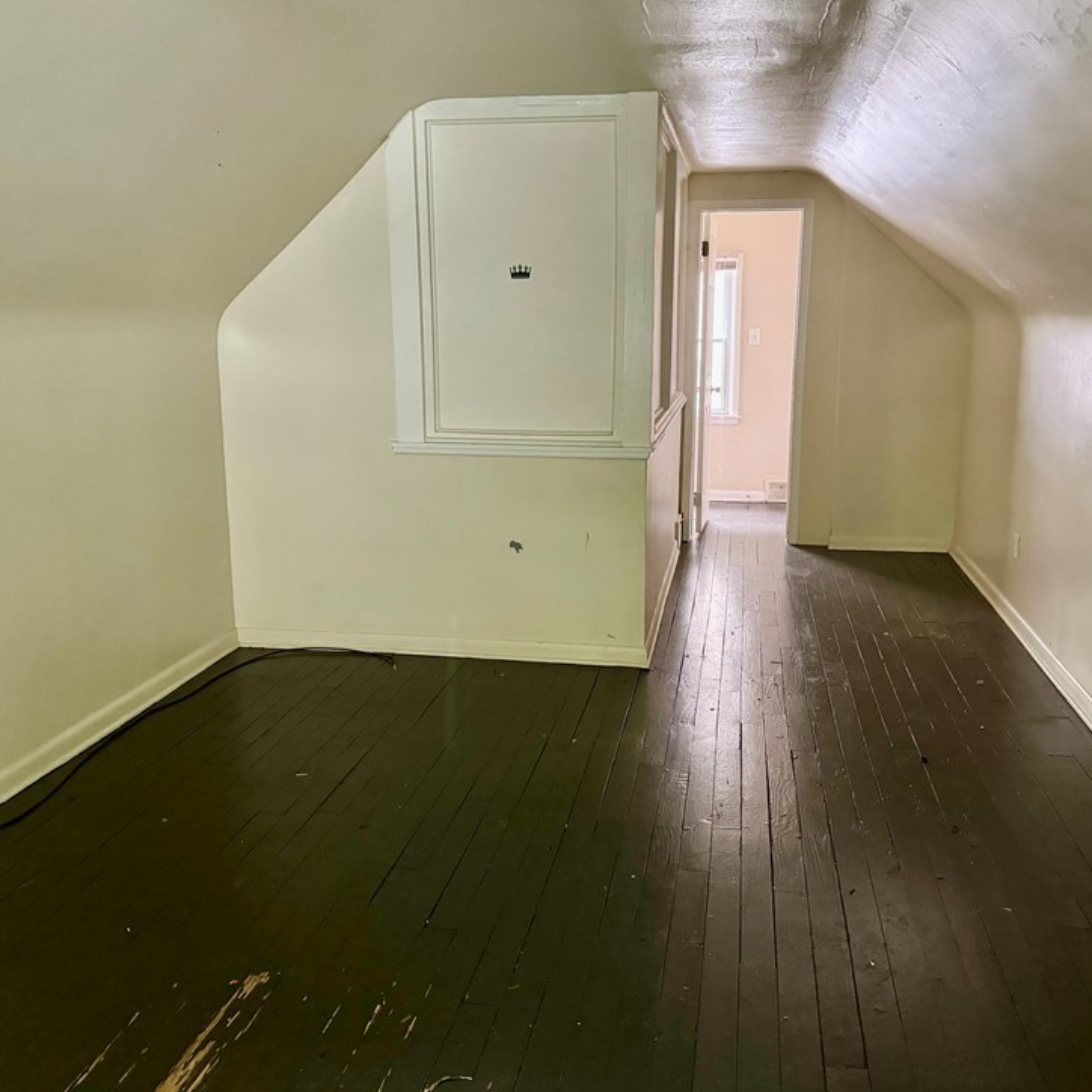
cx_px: 584
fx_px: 1071
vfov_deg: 54.0
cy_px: 519
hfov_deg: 54.0
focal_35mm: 30
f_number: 1.78
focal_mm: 6.76
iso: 800
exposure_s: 1/49
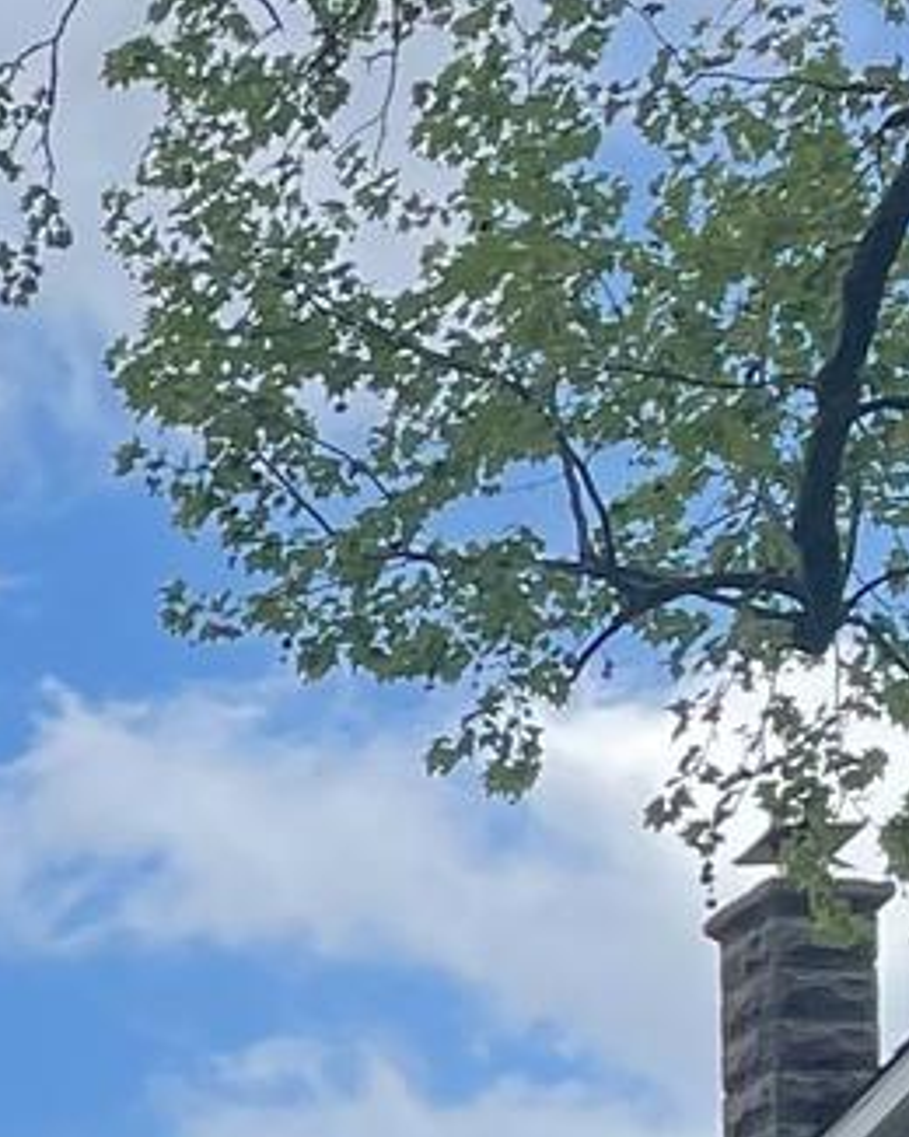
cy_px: 2344
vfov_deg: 10.9
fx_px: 5381
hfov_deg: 8.0
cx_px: -2028
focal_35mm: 160
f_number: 1.6
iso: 32
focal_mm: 4.2
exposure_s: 1/4292
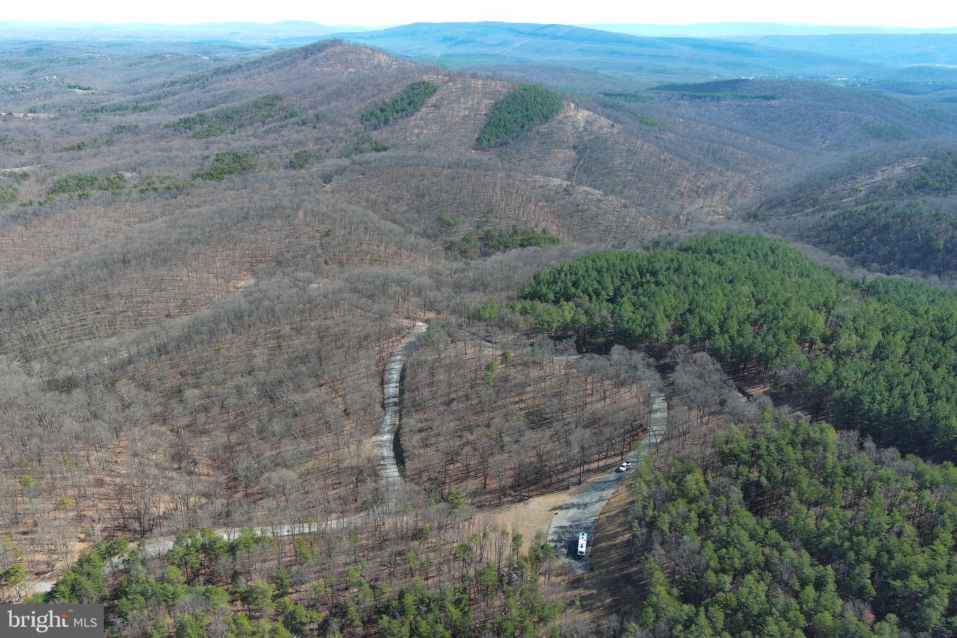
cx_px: 478
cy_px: 319
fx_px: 771
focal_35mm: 29
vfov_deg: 45.0
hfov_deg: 63.7
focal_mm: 10.57
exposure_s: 1/450
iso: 100
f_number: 2.8
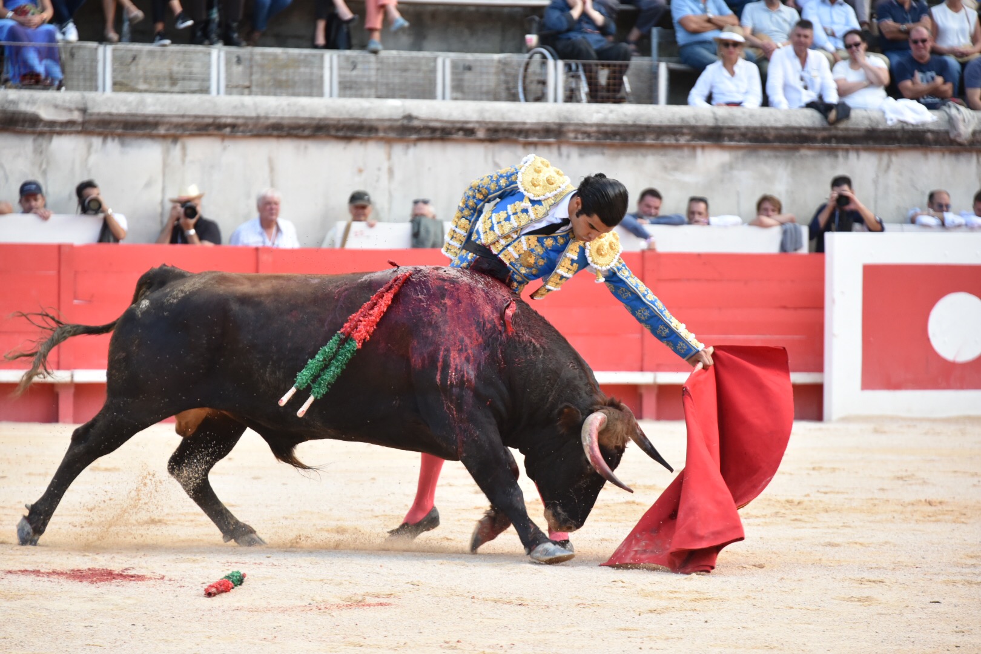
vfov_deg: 7.2
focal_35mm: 190
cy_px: 327
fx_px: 5177
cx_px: 490
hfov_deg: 10.8
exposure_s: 1/640
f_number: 5.6
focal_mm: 190
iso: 2000
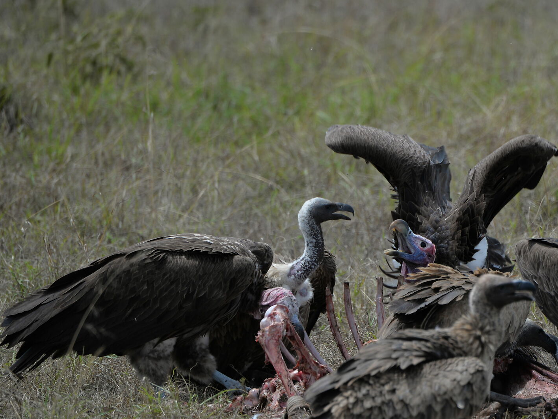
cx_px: 454
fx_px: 10510
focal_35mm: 652
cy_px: 294
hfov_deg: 3.0
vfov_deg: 2.3
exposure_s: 1/640
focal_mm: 400
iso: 100
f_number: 5.6
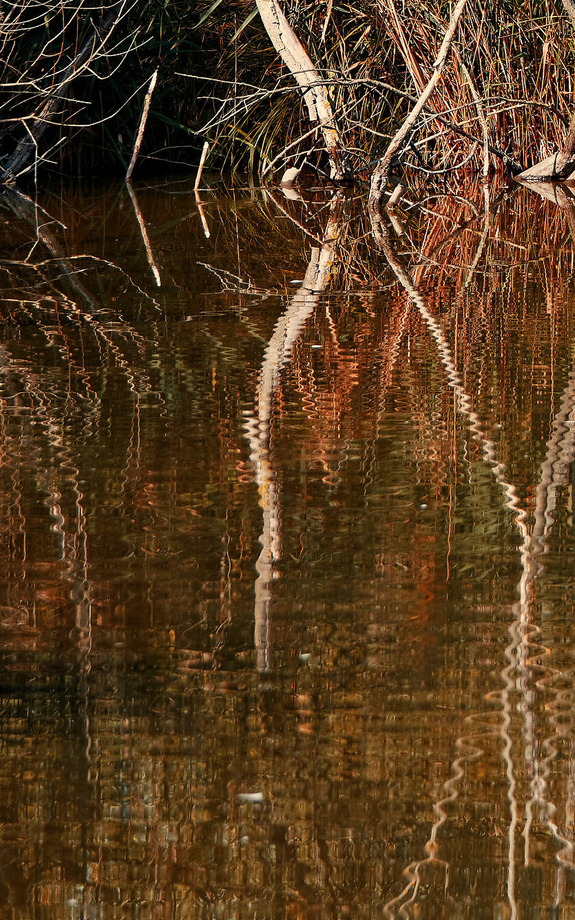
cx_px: 552
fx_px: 9548
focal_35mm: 381
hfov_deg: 3.4
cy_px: 192
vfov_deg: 5.5
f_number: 5
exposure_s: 1/640
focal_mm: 100
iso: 200
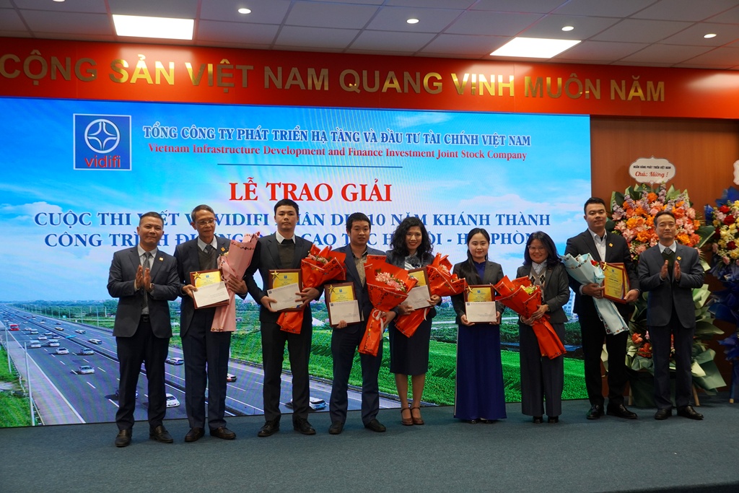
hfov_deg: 45.0
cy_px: 246
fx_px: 893
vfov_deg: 30.9
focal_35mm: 44
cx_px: 370
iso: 500
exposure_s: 1/160
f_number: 4.5
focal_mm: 29
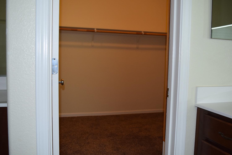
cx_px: 116
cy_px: 78
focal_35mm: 33
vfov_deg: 40.0
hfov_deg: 57.2
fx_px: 213
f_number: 5
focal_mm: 22
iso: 800
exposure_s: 1/100
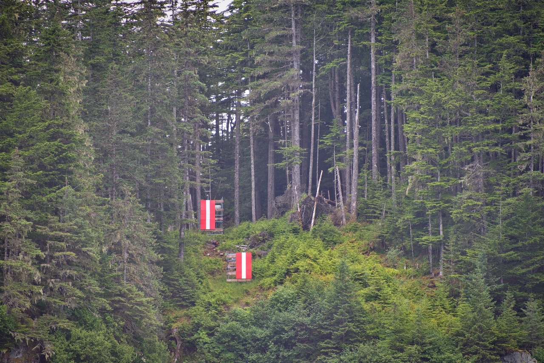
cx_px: 272
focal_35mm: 300
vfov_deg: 4.6
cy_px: 182
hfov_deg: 6.9
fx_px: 4534
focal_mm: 300
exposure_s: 1/640
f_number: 5.6
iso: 1400
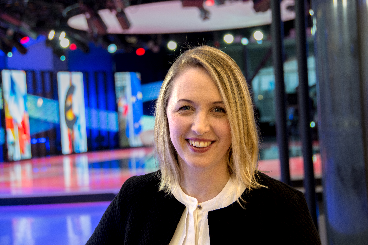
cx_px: 184
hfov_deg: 26.0
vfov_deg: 17.5
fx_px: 797
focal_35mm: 78
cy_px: 122
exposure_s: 1/20
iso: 400
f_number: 5
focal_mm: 52
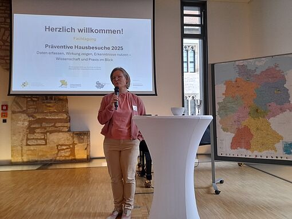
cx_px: 146
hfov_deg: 69.4
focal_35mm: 25
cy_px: 110
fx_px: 211
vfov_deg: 54.9
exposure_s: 1/60
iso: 250
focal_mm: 4.6
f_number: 2
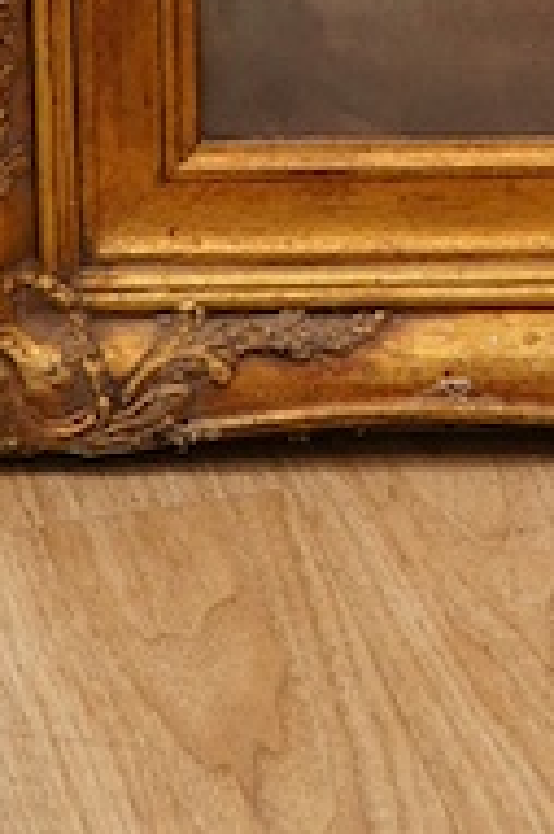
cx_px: 864
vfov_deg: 9.2
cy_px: -782
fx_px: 4902
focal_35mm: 212
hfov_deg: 6.4
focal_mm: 30
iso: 1250
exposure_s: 1/125
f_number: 5.6
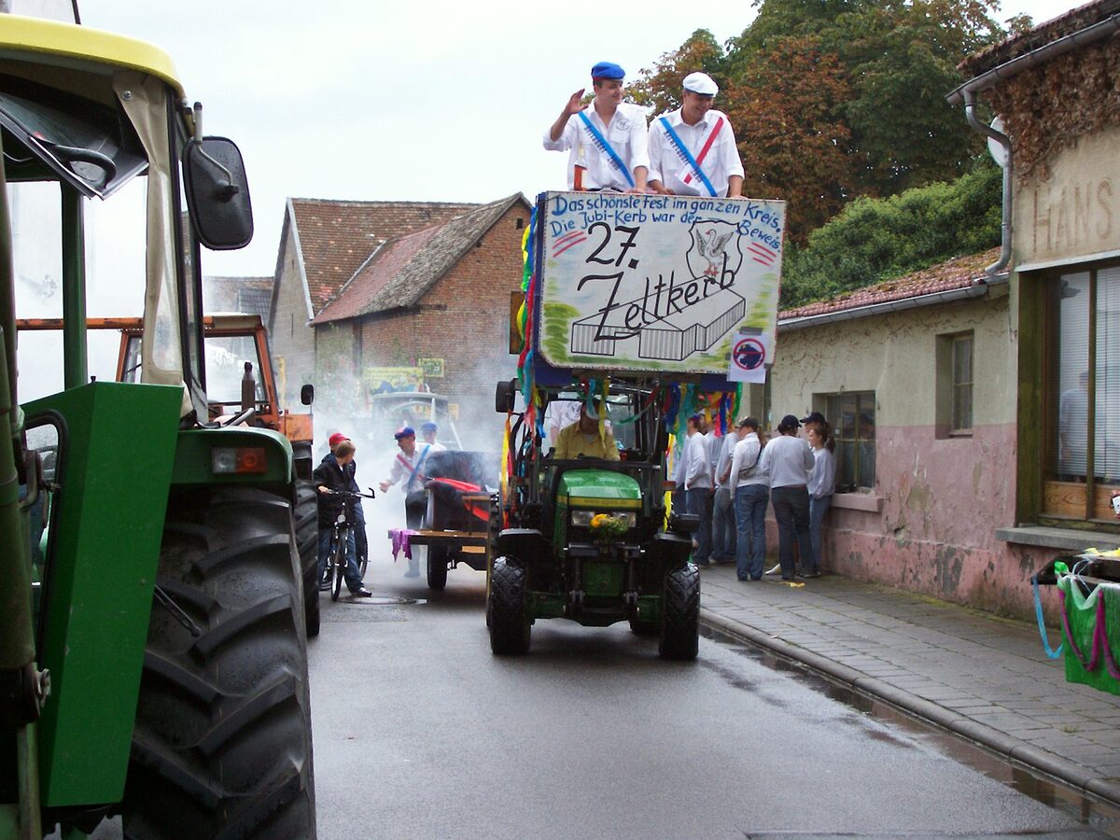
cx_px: 560
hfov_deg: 29.8
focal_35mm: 65
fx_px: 2103
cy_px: 420
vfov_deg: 22.6
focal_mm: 10.8
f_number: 3.6
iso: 80
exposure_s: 1/241
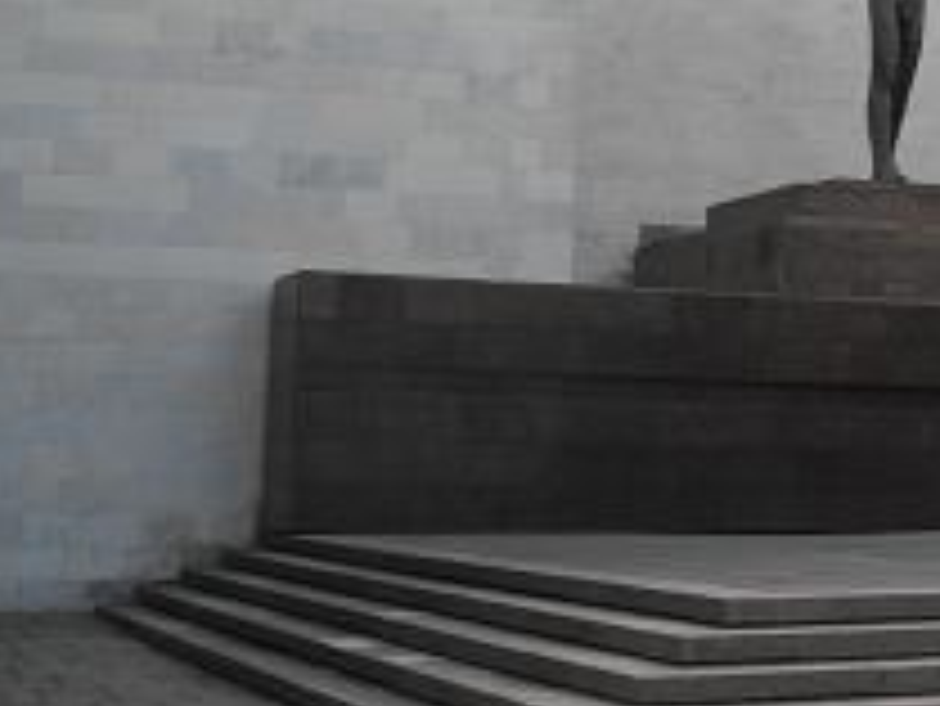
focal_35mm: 93
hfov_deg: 20.1
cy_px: 175
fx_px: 2527
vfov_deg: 15.8
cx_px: 1030
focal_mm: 8.1
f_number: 3.2
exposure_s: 1/400
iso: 100
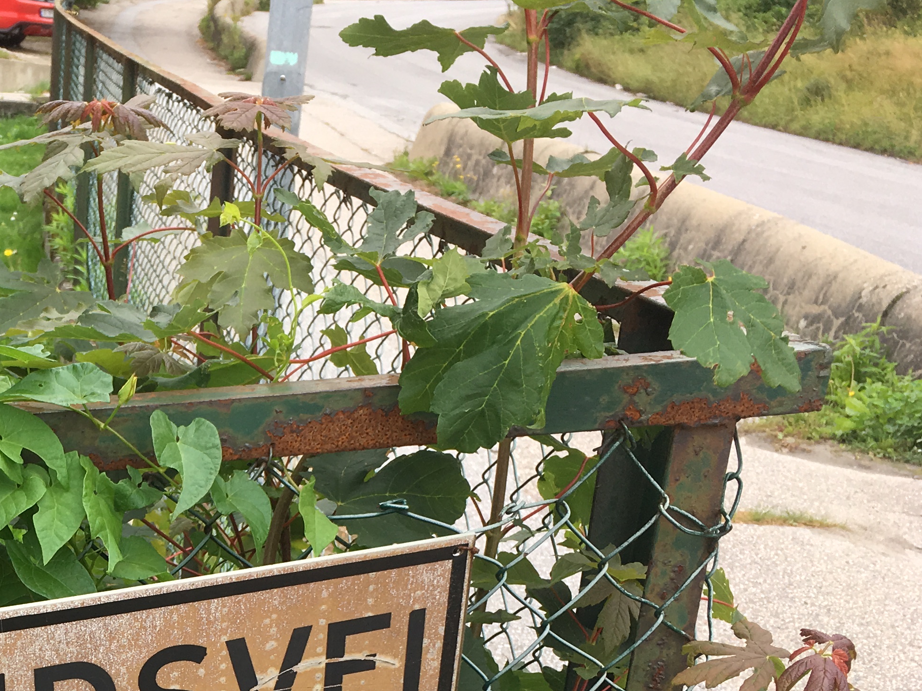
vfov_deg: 23.3
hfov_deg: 30.2
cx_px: 19
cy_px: 713
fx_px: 1598
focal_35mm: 60
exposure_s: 1/286
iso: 25
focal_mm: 4.15
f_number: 2.2
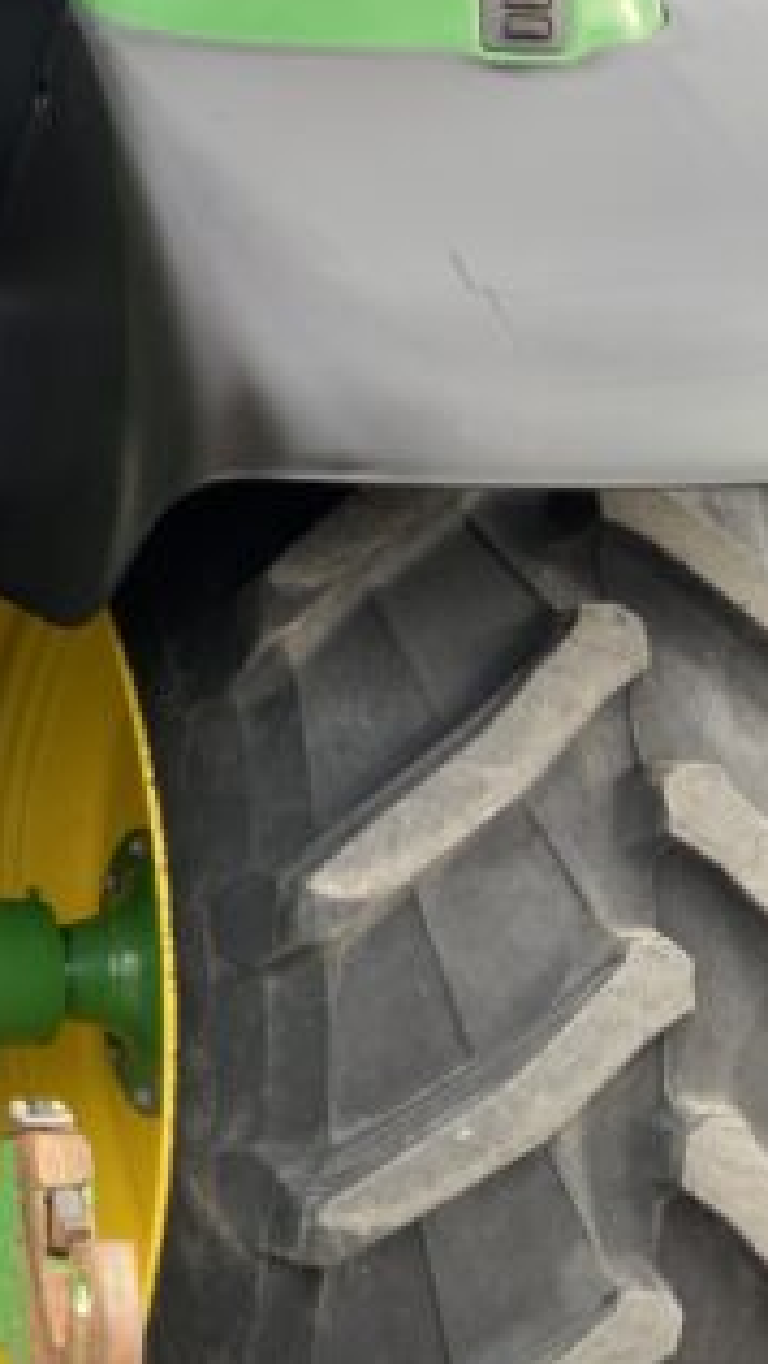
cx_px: -522
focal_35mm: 64
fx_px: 2315
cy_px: 790
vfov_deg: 32.8
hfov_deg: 16.4
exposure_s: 1/122
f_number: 1.8
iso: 32
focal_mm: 3
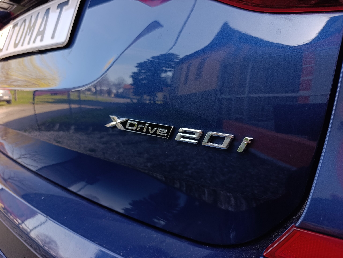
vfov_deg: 59.0
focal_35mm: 23
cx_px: 172
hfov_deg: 73.8
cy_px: 129
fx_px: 228
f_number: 1.6
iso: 50
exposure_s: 1/110
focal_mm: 6.14
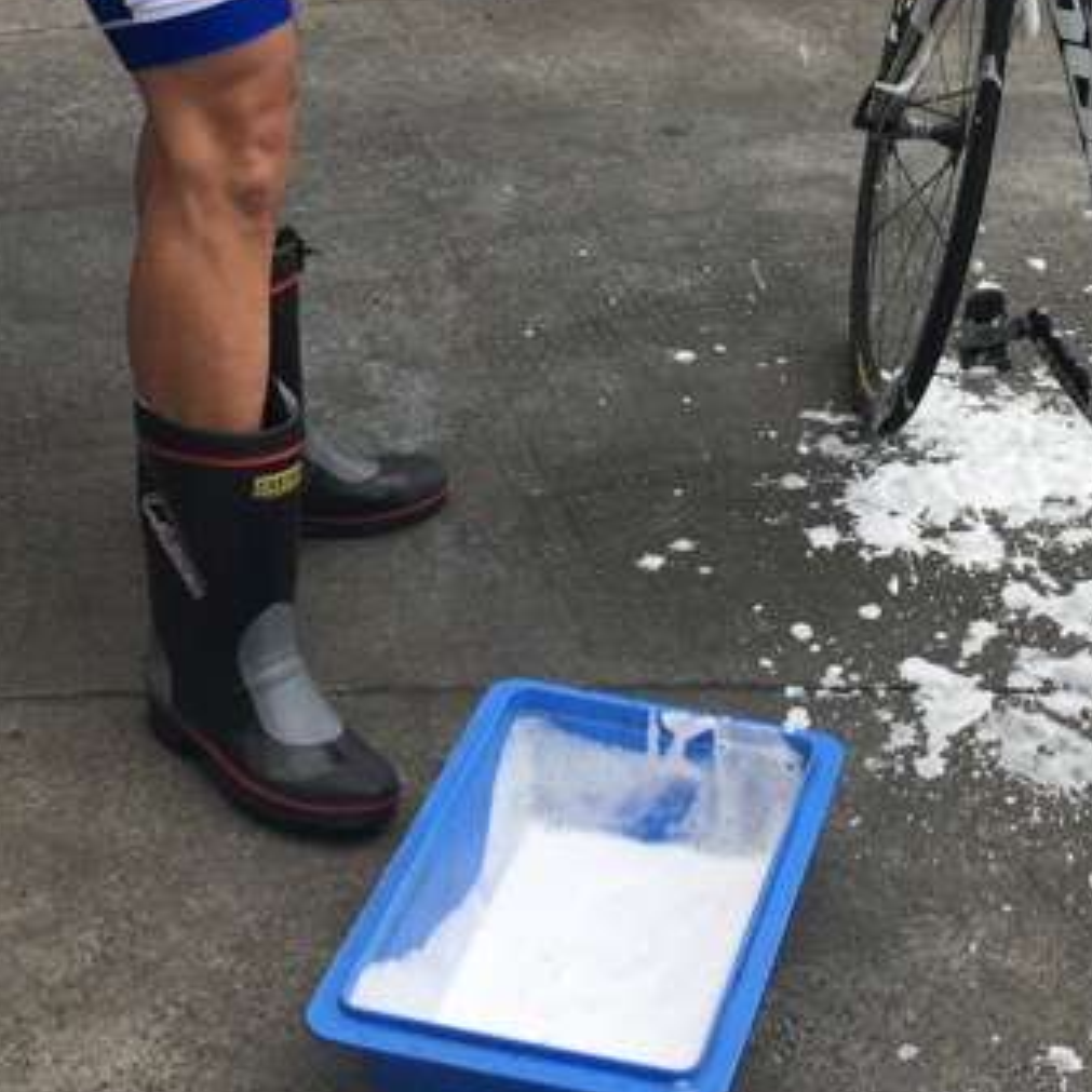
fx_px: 2784
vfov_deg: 21.7
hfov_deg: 21.8
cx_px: 907
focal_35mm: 78
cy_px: 107
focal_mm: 4.15
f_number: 2.2
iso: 25
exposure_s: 1/273
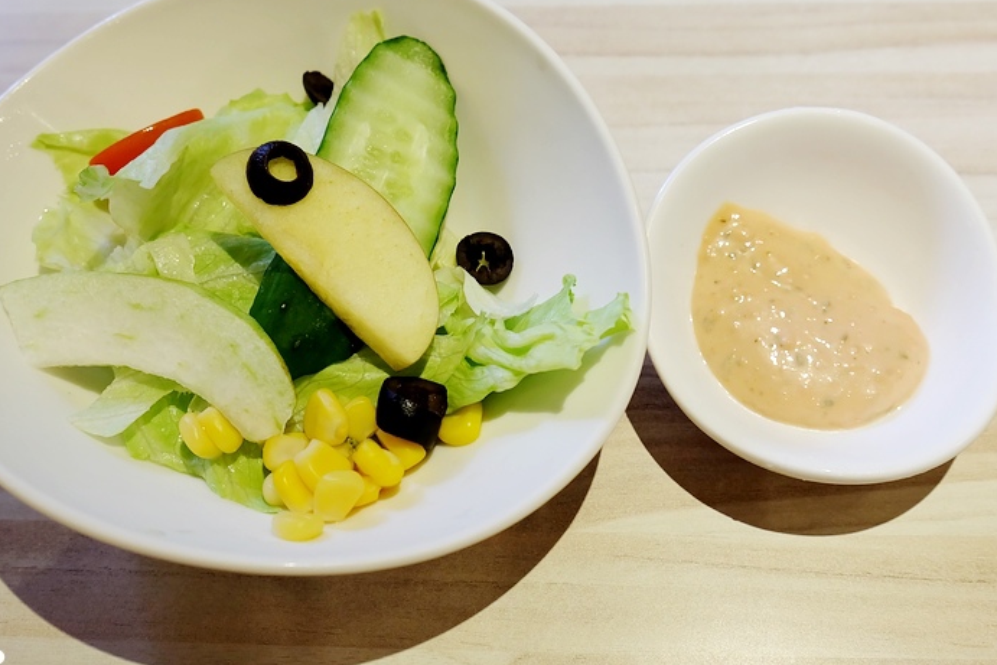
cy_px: 332
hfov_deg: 48.4
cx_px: 470
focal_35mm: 40
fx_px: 1108
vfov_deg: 33.4
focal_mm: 18
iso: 400
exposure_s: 1/30
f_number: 4
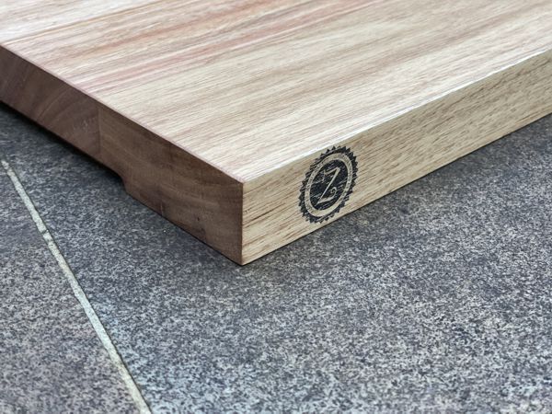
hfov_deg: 30.3
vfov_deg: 22.9
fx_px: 1021
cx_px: 276
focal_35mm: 64
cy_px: 207
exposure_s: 1/121
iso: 200
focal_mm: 7.5
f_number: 2.2
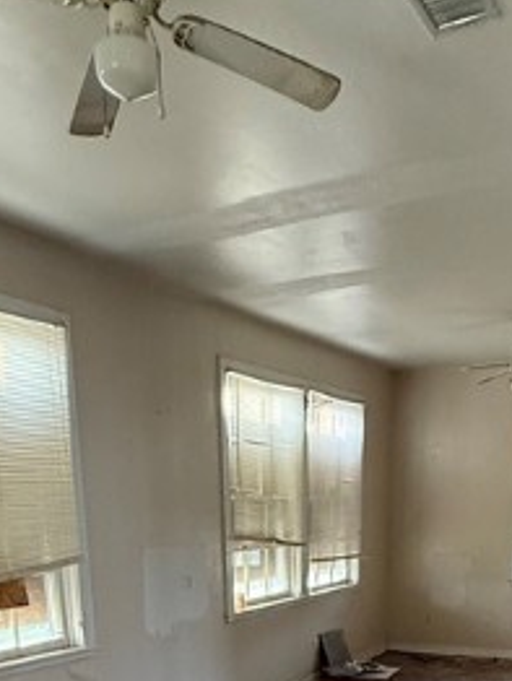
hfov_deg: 35.2
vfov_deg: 37.9
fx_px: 807
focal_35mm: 41
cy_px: 754
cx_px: 278
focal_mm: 2.22
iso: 500
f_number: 2.2
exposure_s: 1/60
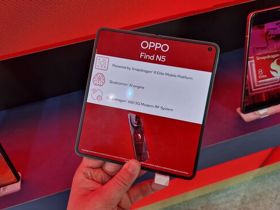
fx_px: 210
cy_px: 101
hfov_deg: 67.1
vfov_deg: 53.1
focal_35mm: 26
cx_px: 124
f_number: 1.8
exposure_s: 1/53
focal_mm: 5.4
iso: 100
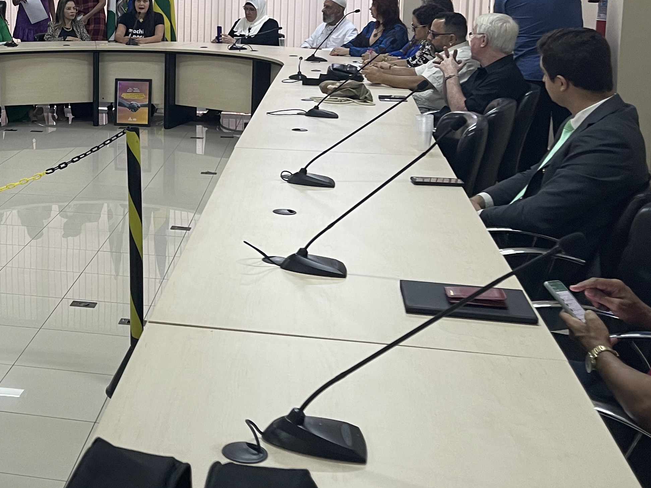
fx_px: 978
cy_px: 102
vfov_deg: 27.5
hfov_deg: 34.3
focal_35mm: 52
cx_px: 37
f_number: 1.6
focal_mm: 5.1
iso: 125
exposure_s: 1/60
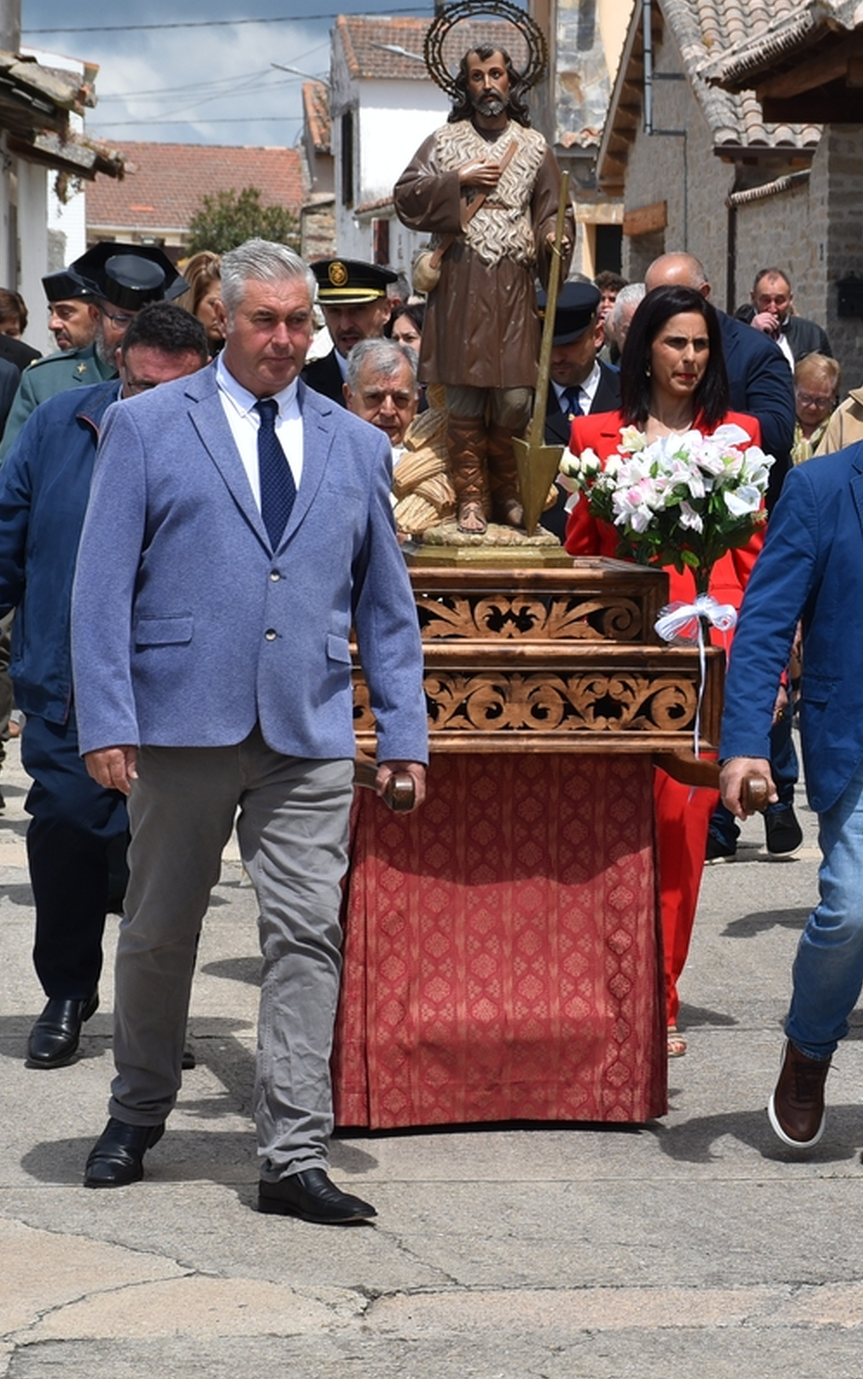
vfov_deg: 13.0
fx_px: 6056
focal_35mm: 161
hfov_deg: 8.1
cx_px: 975
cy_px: 688
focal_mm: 70
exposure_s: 1/400
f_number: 10
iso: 200
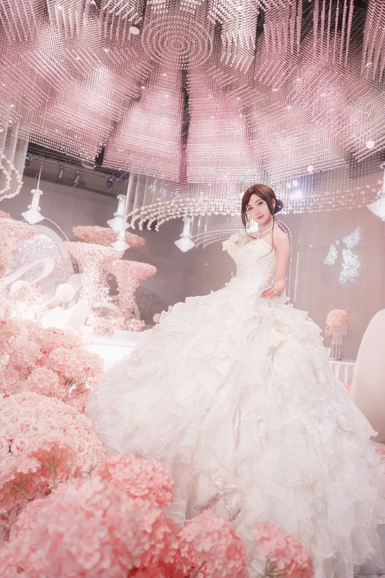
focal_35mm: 24
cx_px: 192
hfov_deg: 53.1
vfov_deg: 73.7
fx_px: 385
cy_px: 289
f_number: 2.8
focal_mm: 24
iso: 400
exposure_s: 1/60
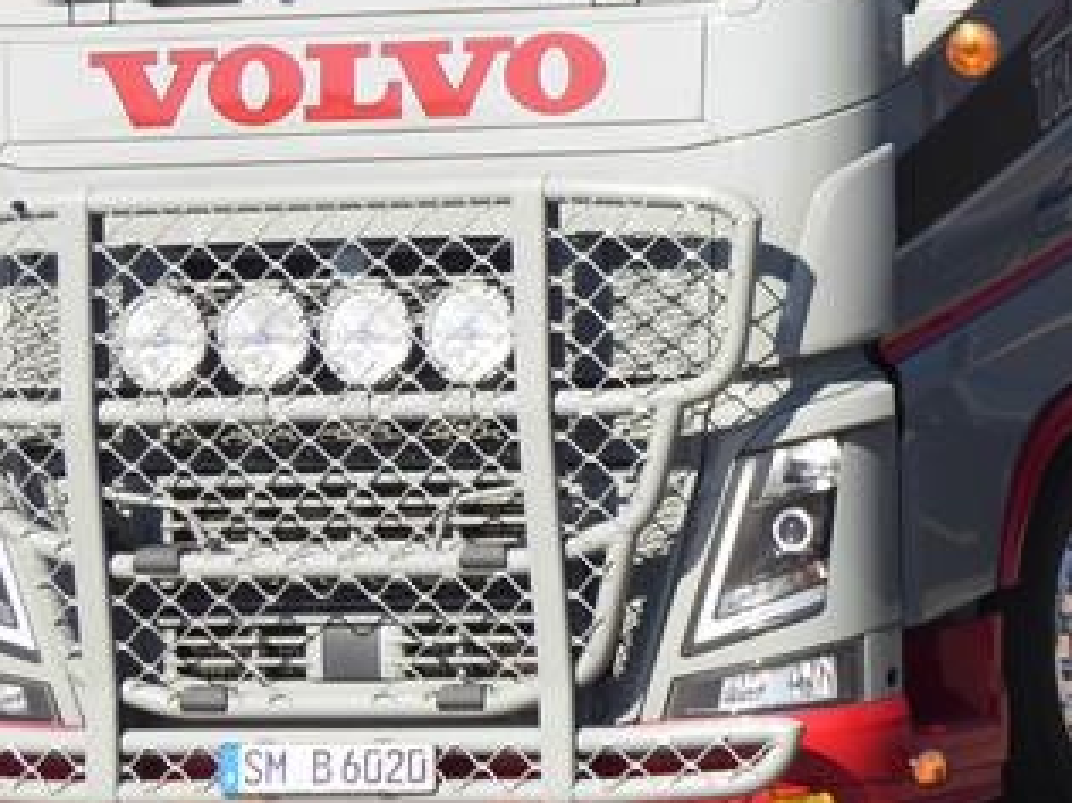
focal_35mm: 249
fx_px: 7708
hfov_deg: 7.9
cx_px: 1082
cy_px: 102
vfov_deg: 6.0
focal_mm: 16.1
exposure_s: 1/250
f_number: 4.9
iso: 100
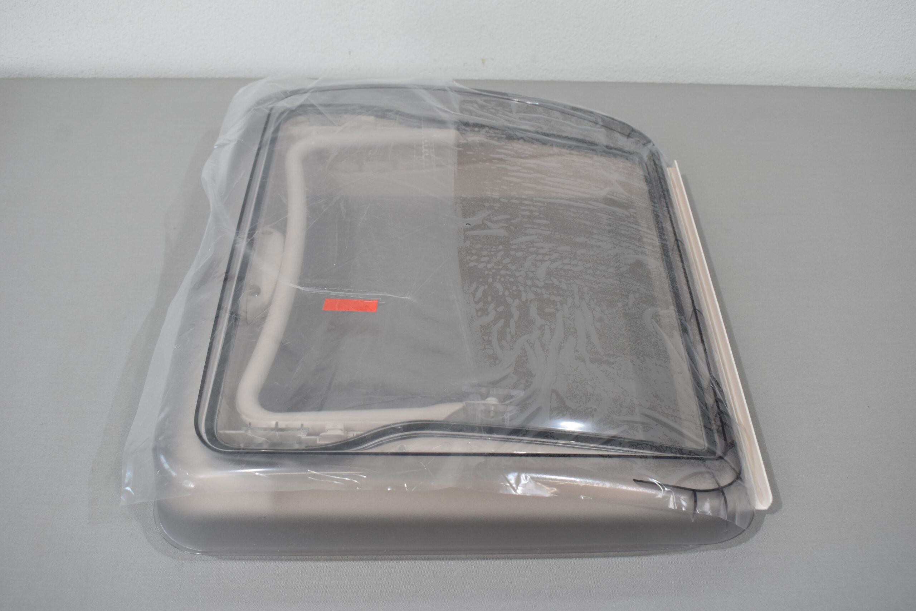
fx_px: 878
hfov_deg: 55.1
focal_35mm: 34
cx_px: 458
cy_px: 306
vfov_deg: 38.4
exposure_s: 1/125
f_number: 5.6
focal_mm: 23
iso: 400
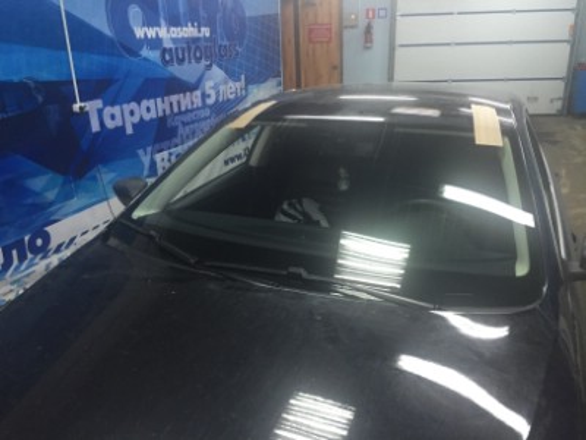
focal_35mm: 29
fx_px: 491
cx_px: 293
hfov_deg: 61.7
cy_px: 220
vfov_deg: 48.2
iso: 200
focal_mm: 4.15
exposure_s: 1/33
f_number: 2.2
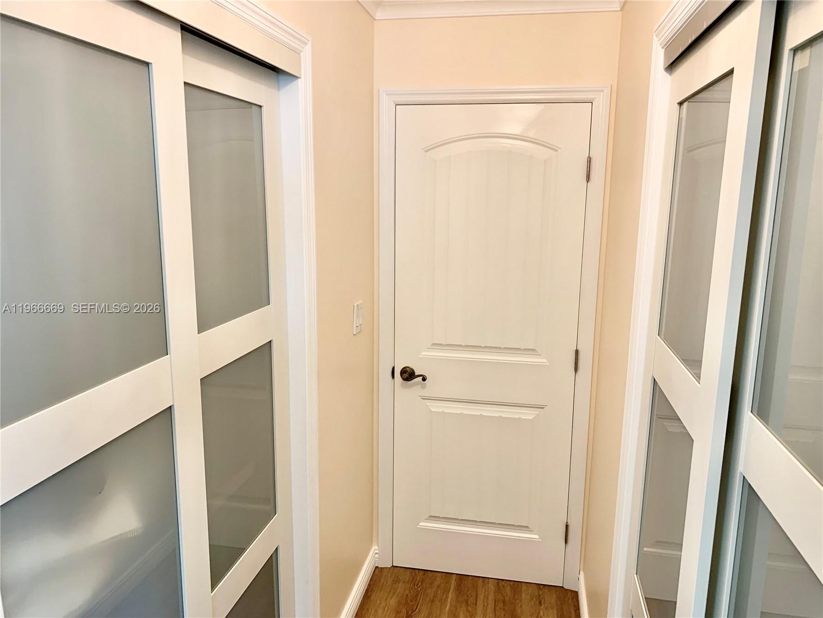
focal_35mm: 26
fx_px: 618
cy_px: 309
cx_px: 412
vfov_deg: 53.1
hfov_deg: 67.3
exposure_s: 1/60
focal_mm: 4.25
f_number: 1.8
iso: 100
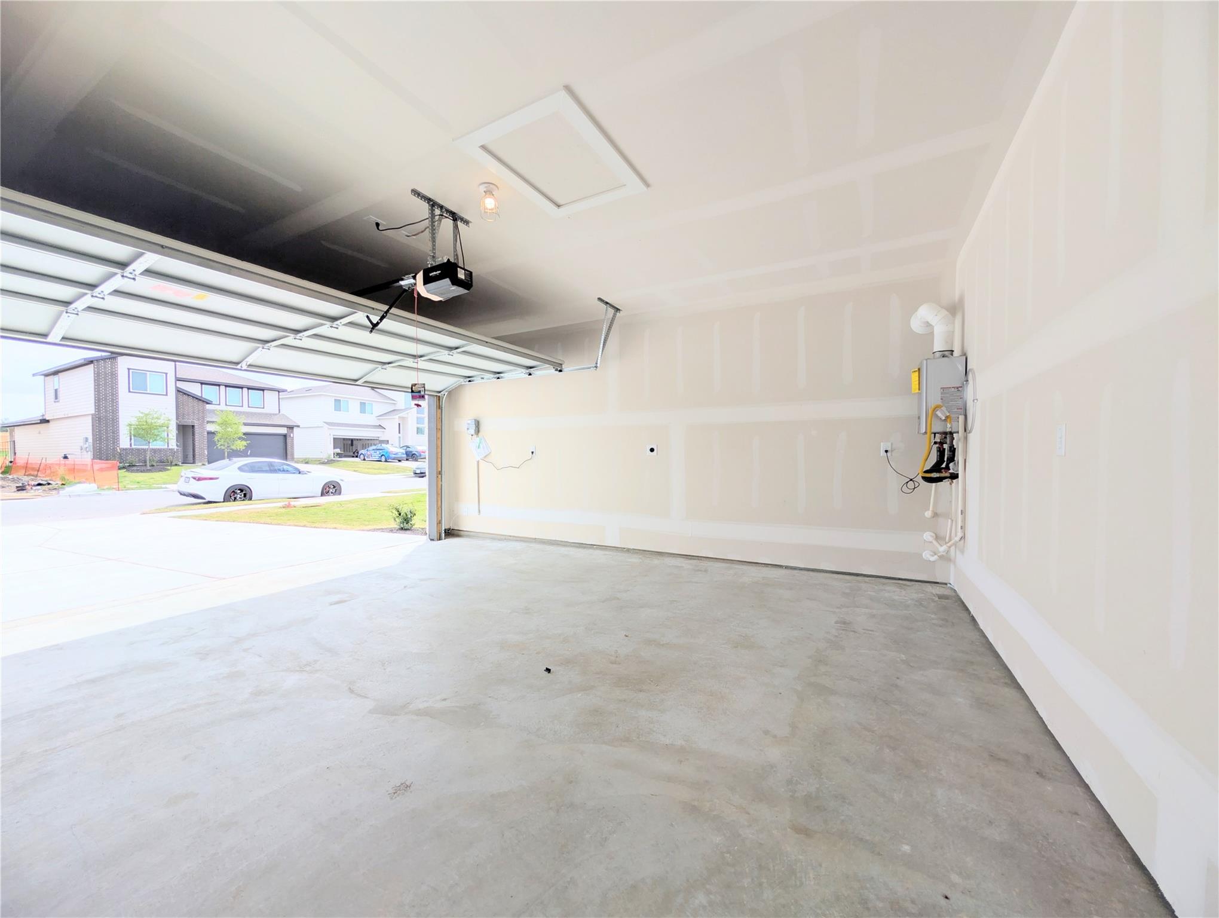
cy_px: 459
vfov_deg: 94.6
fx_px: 423
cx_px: 610
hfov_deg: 110.5
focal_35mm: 12
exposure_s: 1/2041
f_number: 1.7
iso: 54
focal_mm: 2.02
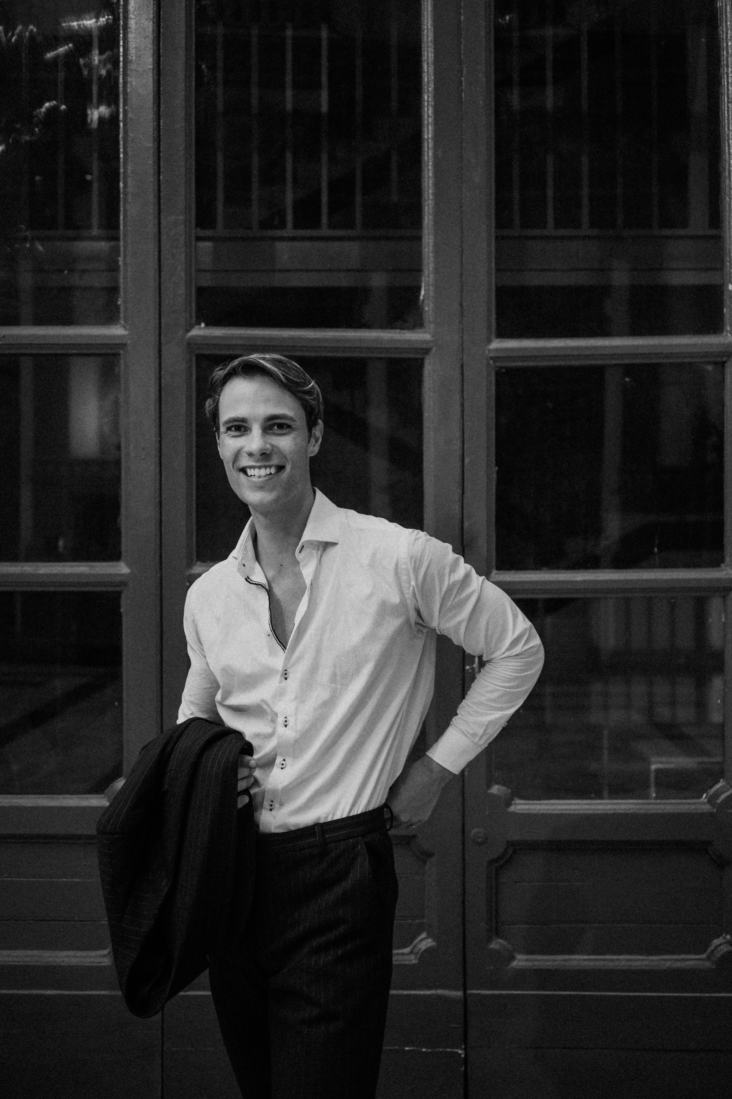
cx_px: 366
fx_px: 1067
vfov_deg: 54.4
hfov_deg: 37.9
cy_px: 550
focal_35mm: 35
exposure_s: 1/100
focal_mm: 35
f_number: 2.8
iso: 1250
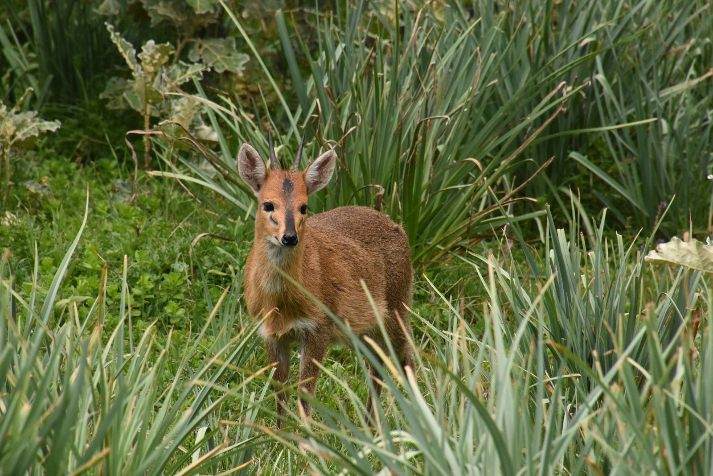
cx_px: 356
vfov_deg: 3.1
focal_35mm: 450
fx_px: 8913
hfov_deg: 4.6
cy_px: 238
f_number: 11
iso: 1250
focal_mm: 300
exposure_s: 1/250
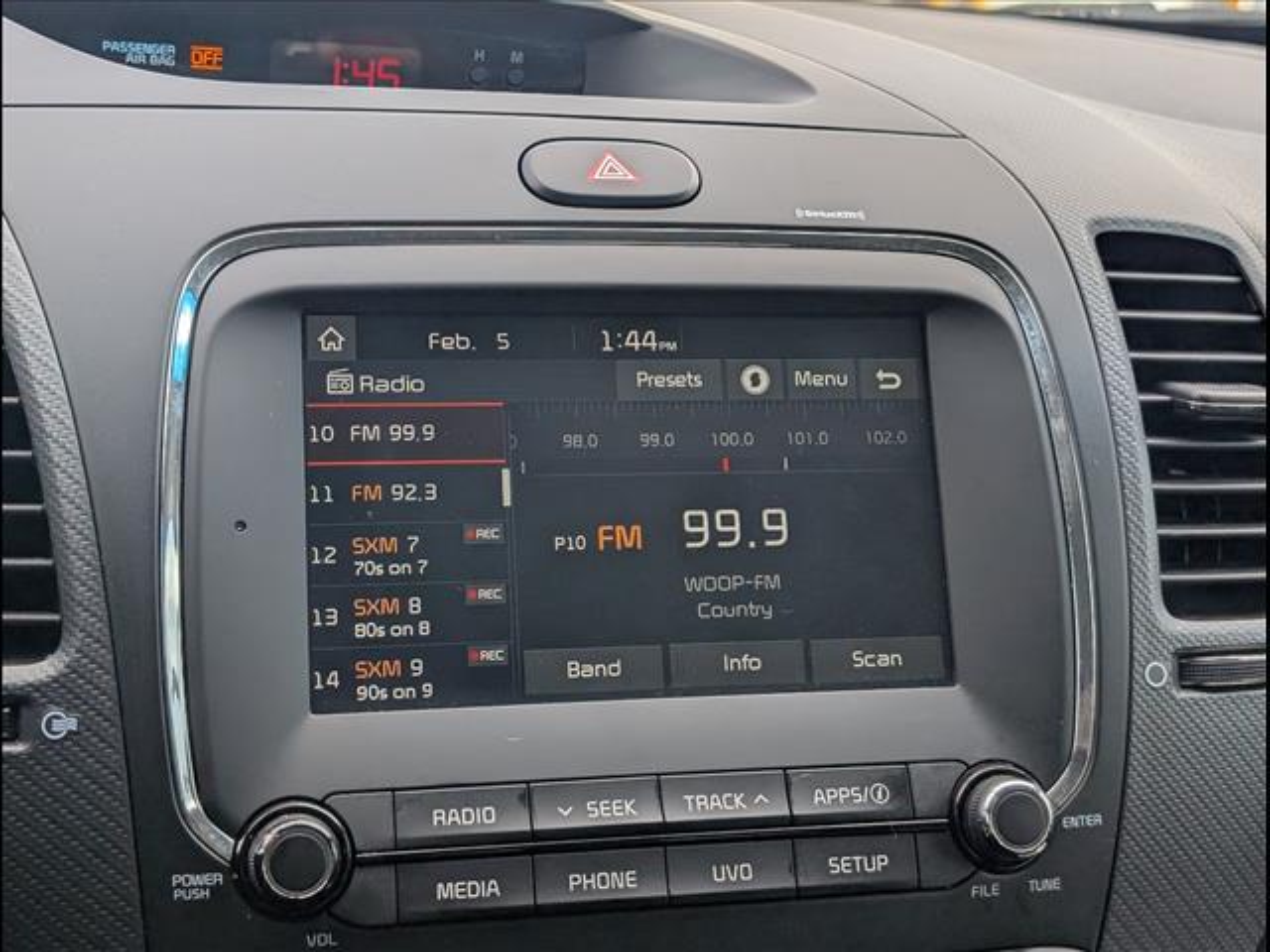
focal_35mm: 49
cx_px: 635
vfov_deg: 29.7
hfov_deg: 38.9
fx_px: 1798
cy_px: 476
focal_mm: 6.9
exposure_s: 1/294
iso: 19
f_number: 1.68
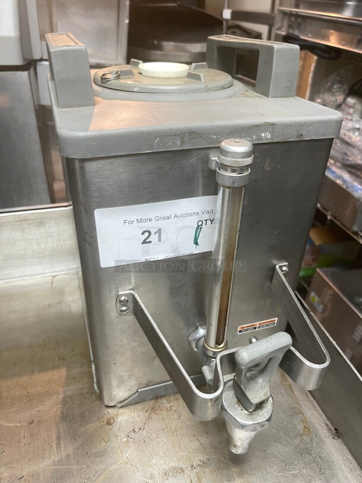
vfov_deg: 67.3
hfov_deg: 53.1
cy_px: 242
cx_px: 181
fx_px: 362
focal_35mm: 26
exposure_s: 1/60
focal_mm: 5.1
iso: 160
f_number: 1.6
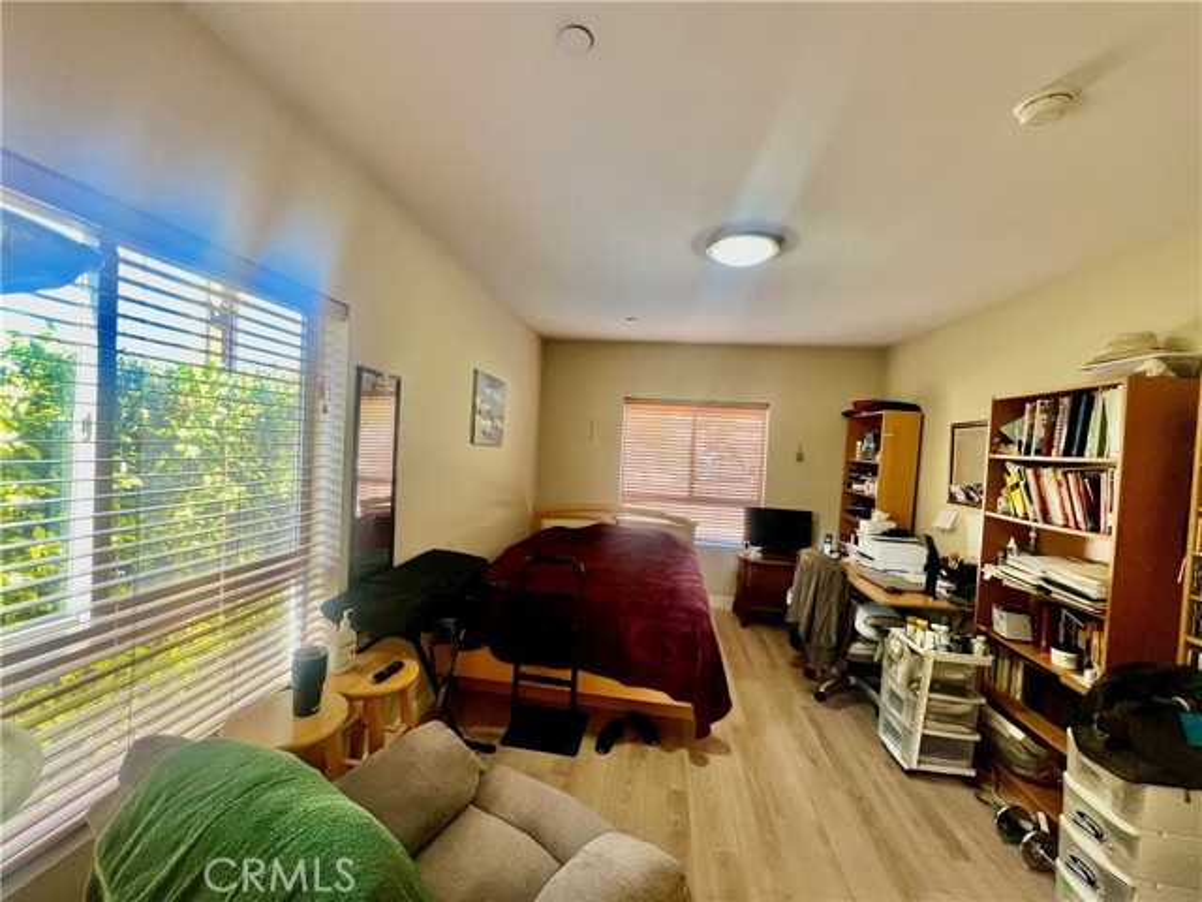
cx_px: 601
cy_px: 451
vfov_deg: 89.9
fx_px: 451
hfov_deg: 106.2
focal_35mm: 13
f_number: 1.8
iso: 250
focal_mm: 1.57
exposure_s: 1/60
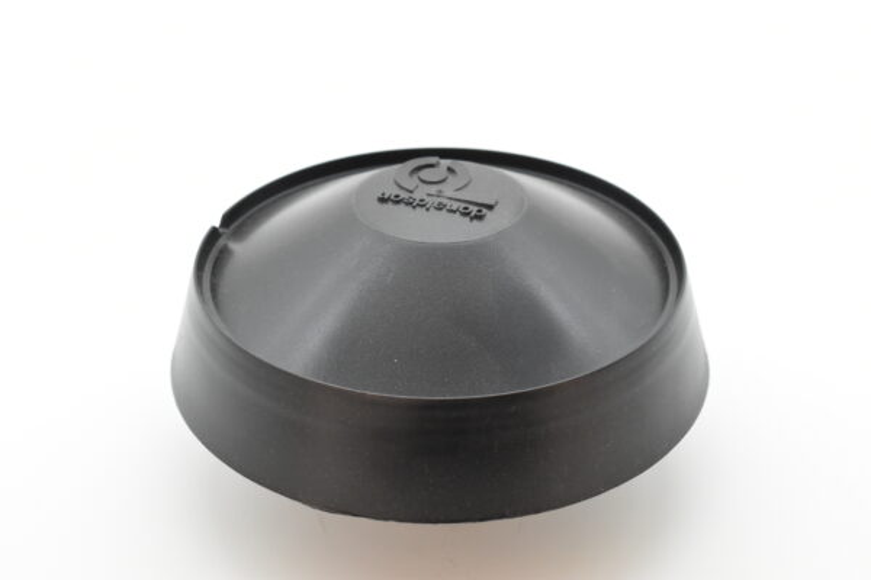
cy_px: 290
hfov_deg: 28.1
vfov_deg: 18.9
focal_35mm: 72
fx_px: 1742
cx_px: 436
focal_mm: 48
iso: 1600
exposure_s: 1/500
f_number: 8
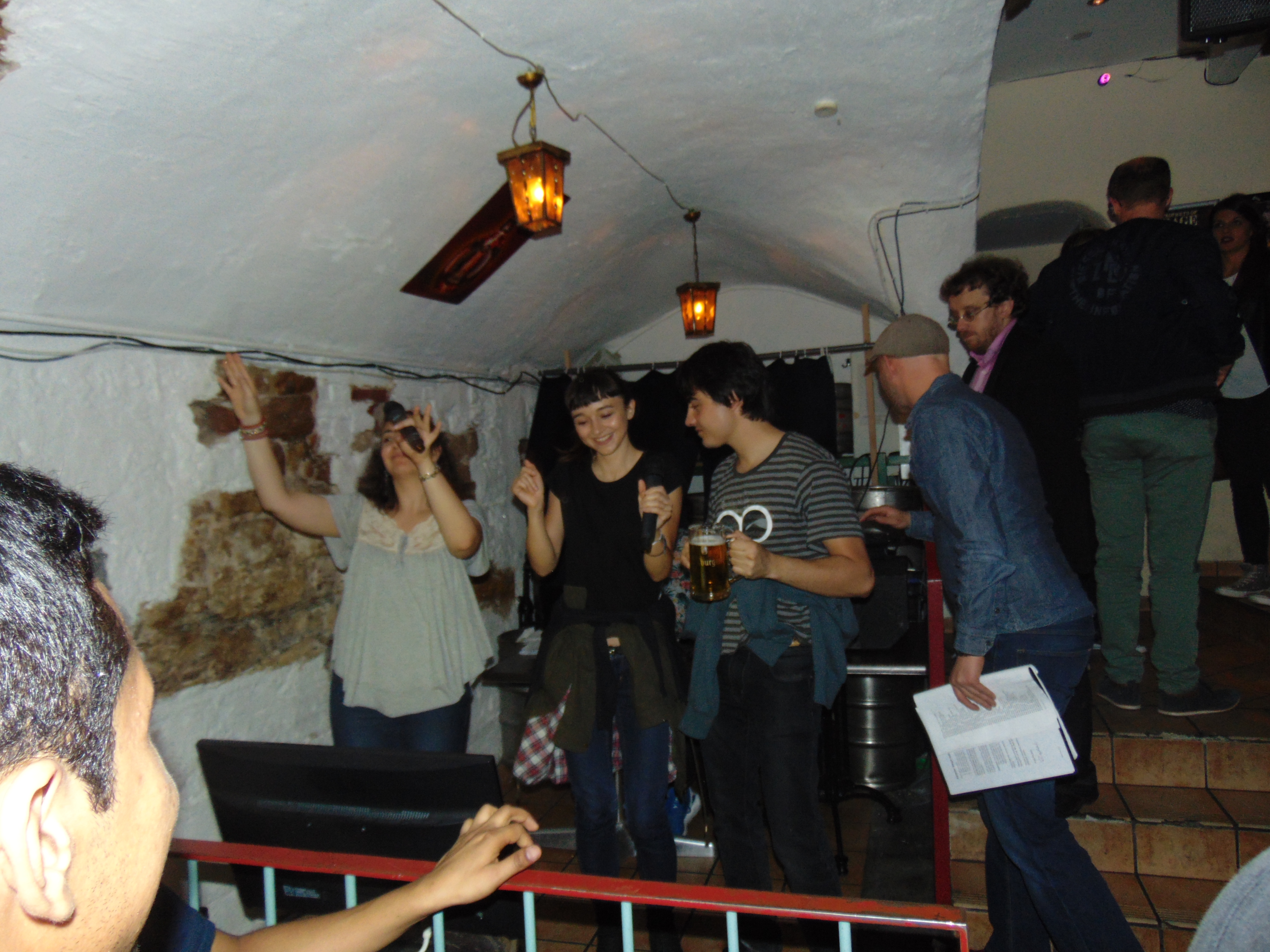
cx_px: 635
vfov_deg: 54.9
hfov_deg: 69.4
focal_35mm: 25
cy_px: 476
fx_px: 917
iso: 200
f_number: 3
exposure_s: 1/8
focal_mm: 4.5
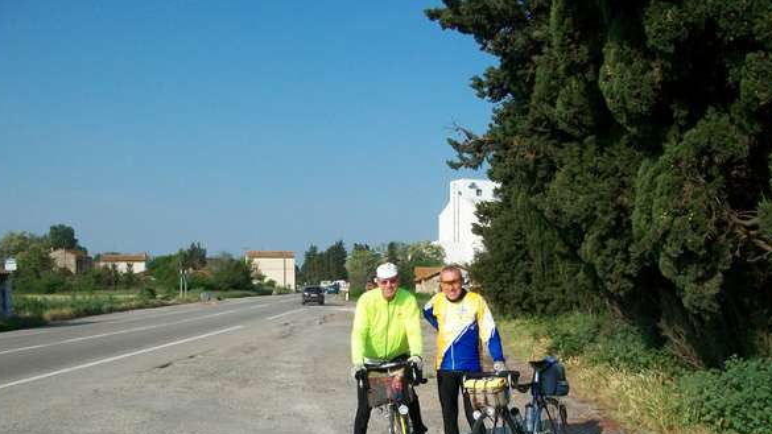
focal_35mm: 38
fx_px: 778
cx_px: 383
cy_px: 273
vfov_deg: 31.0
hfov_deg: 52.8
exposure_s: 1/400
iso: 80
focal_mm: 5.7
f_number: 5.5
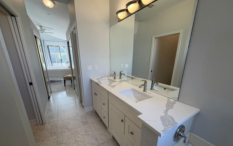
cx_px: 116
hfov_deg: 101.5
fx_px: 95
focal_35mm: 15
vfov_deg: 74.3
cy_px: 84
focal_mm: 2.22
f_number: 2.2
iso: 125
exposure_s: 1/120
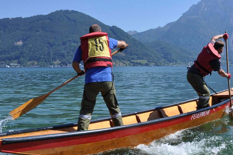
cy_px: 101
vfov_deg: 29.8
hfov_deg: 43.8
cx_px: 134
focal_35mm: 45
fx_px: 289
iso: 200
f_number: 13
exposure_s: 1/160
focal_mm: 21
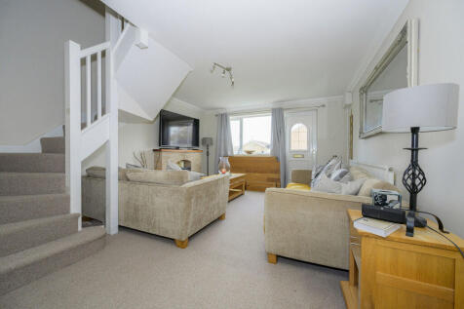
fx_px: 180
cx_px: 232
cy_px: 154
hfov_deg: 104.3
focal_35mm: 14
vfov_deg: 81.2
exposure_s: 1/125
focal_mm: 14
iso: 800
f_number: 7.1
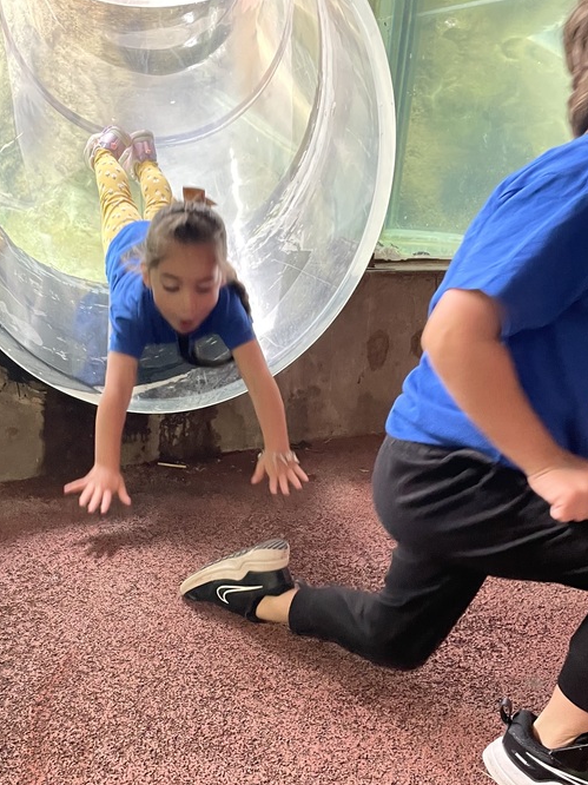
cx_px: 223
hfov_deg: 35.8
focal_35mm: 40
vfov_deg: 46.6
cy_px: 464
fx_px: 907
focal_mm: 4.2
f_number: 1.6
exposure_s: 1/60
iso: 200
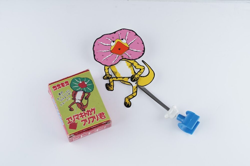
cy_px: 83
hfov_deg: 22.6
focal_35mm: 90
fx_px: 625
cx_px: 125
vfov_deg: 15.2
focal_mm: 90
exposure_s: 1/200
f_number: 10
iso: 400
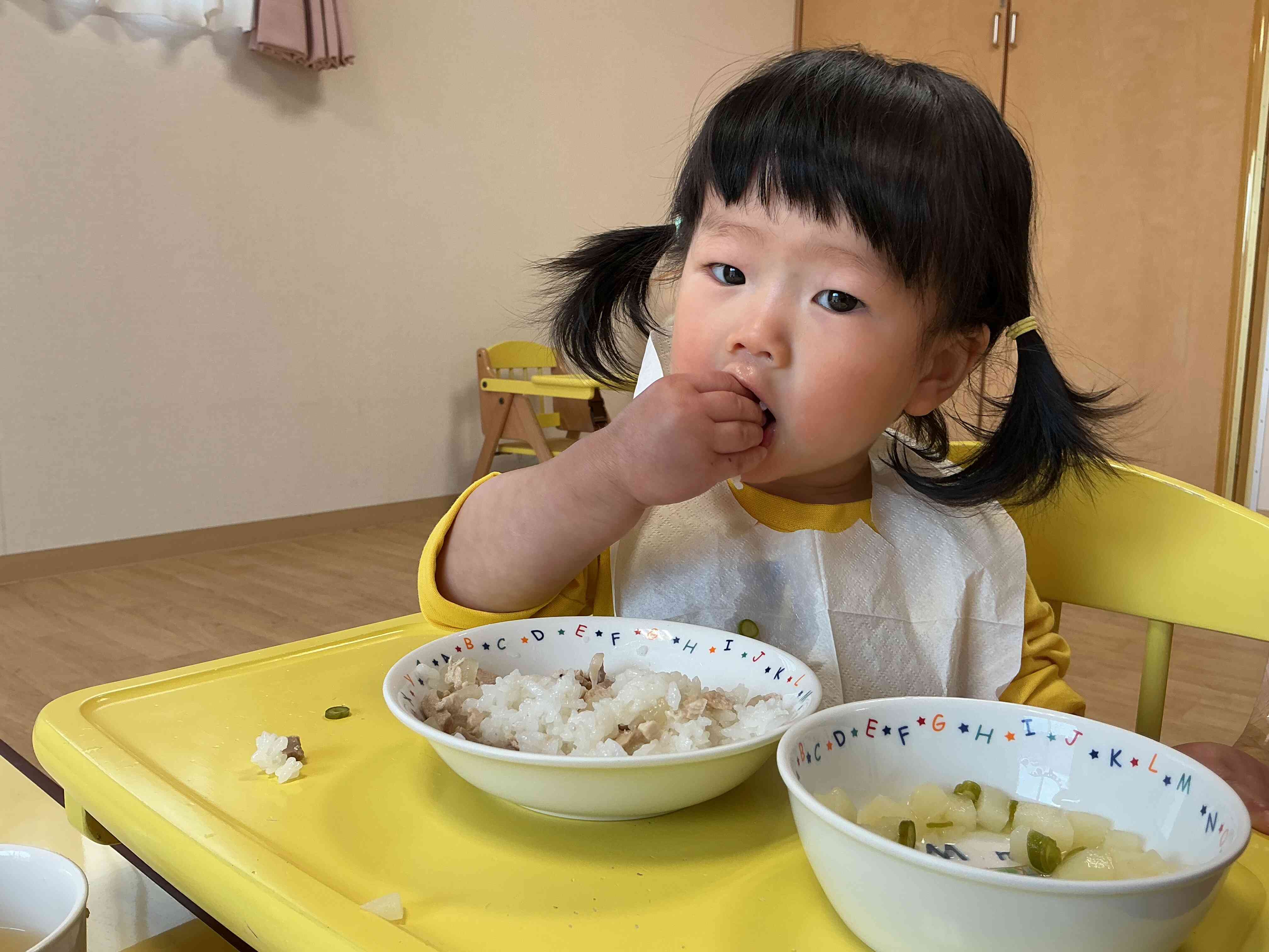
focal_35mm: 29
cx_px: 634
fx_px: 1063
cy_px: 476
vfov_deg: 48.2
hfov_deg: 61.7
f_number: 1.8
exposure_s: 1/120
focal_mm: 3
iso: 25
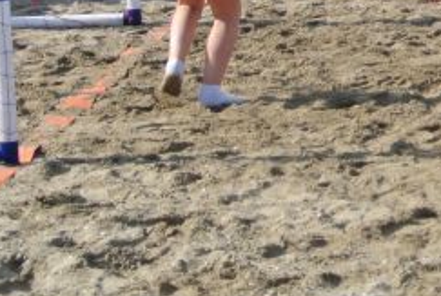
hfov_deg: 10.6
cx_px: 610
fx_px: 2307
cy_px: -13
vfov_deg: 7.3
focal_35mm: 188
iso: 100
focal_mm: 22.7
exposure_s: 1/500
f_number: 5
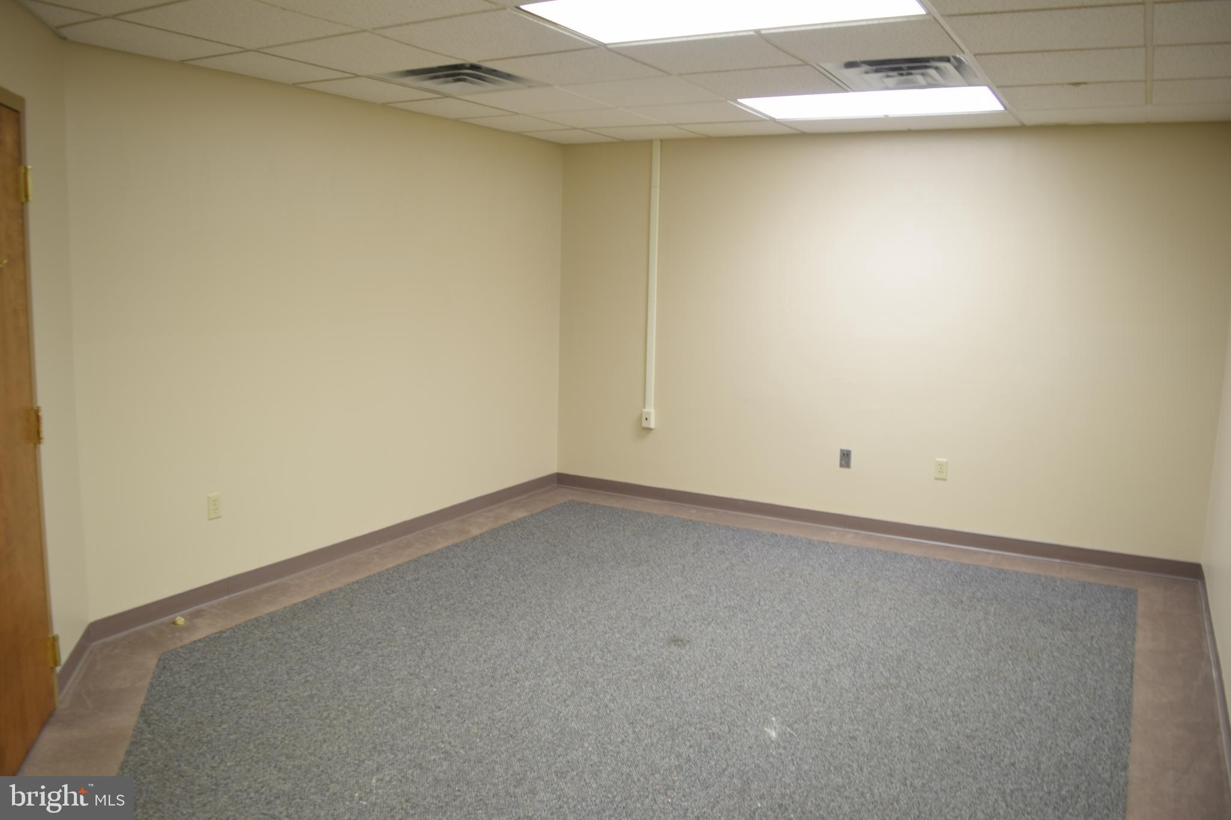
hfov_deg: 67.4
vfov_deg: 47.9
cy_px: 410
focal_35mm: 27
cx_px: 616
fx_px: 923
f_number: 4
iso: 100
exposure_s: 1/3
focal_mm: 18
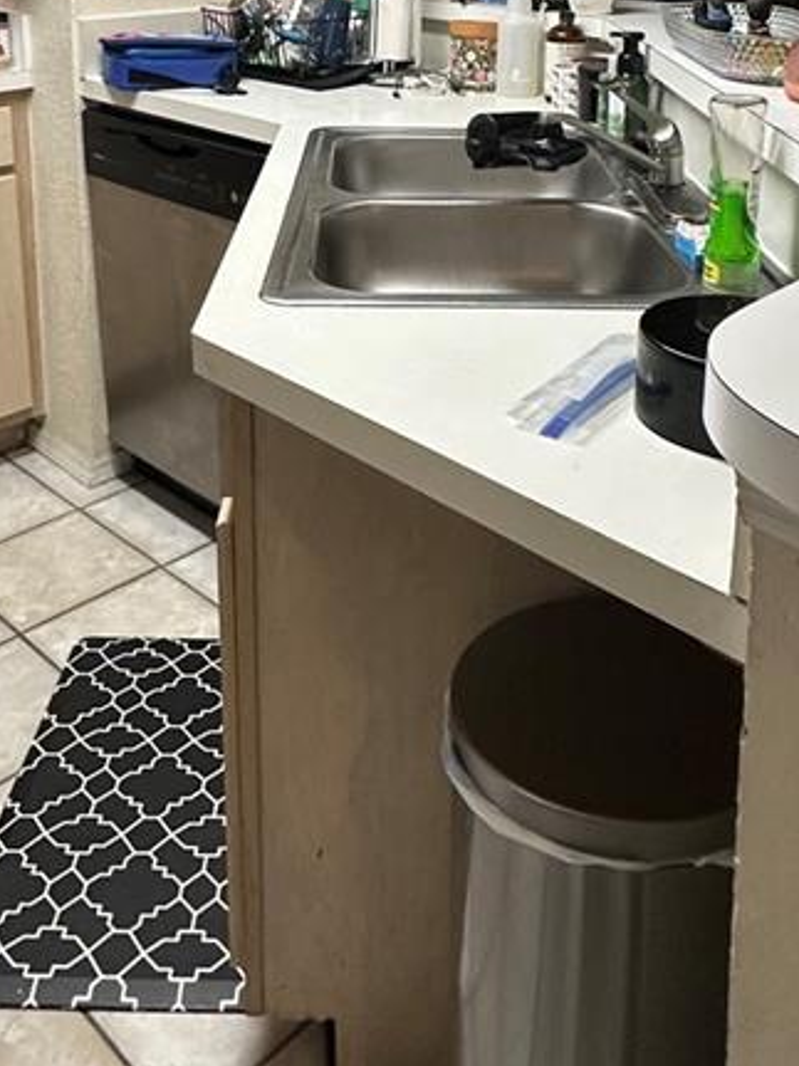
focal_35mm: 39
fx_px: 1201
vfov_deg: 44.3
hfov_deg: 36.8
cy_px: 141
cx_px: 374
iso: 250
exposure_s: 1/60
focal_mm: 2.22
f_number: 2.2
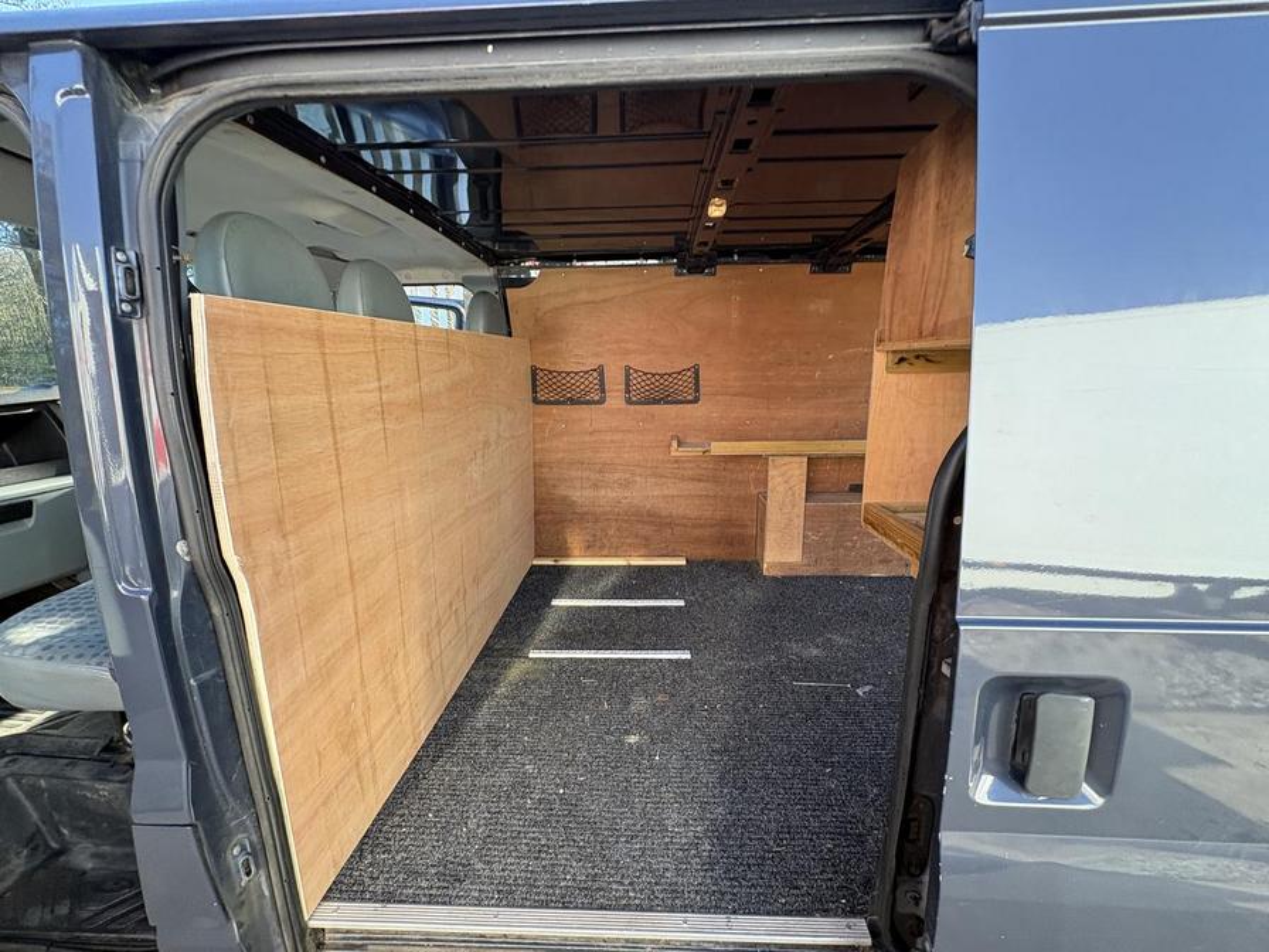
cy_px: 476
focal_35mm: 14
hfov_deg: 102.1
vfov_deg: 85.7
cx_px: 634
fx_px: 513
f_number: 2.2
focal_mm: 2.22
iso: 50
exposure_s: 1/99
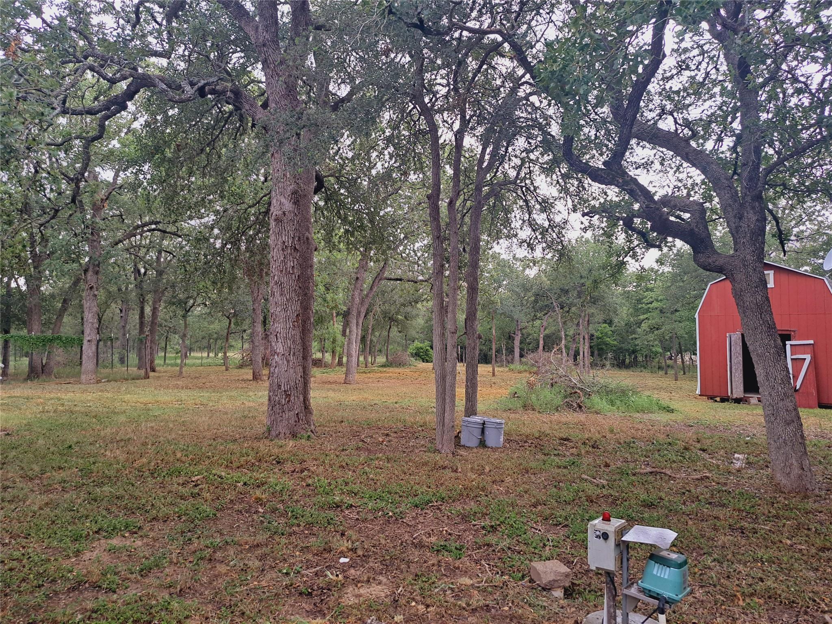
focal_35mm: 24
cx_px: 416
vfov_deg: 56.8
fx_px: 577
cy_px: 312
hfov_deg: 71.6
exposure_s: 1/60
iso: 100
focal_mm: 5.23
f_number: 1.8
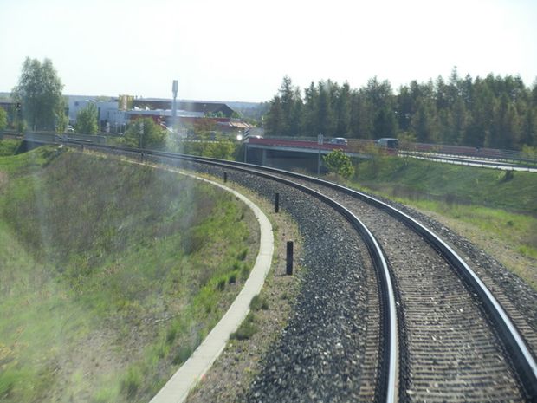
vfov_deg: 10.2
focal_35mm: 145
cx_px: 268
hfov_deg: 13.6
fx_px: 2249
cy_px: 202
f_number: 4.6
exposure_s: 1/125
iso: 64
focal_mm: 25.9
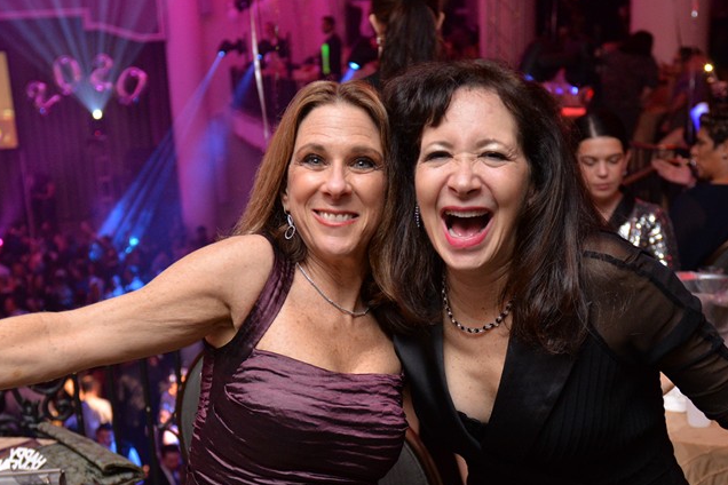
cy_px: 352
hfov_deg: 36.2
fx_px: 1112
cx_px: 356
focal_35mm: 55
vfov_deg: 24.4
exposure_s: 1/50
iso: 2000
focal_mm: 35
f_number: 4
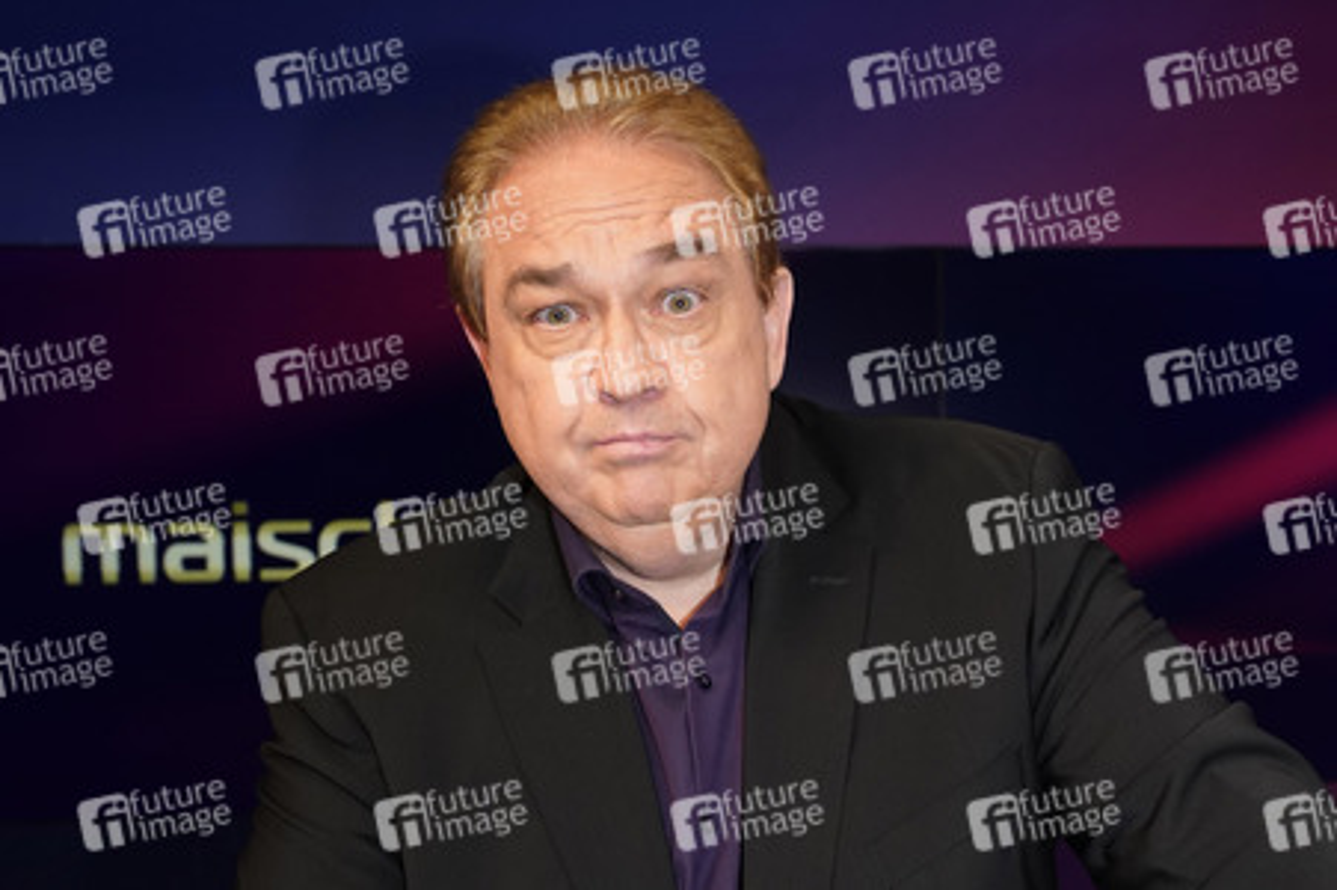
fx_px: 1299
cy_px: 445
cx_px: 668
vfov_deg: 37.8
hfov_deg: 54.5
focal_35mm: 35
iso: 2000
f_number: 5.6
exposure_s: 1/160
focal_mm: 35
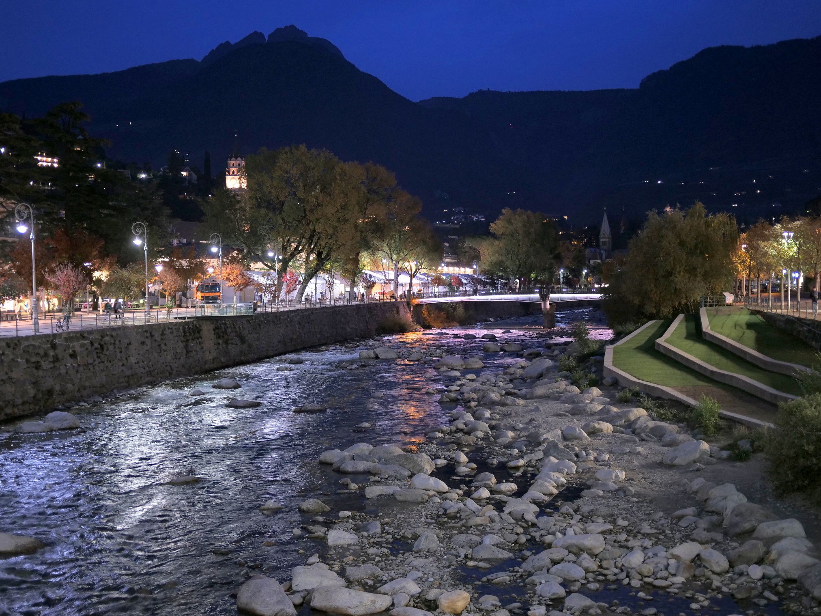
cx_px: 403
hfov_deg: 45.8
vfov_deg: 35.1
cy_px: 308
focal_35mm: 41
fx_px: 972
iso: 640
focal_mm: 20
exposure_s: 1/6
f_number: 1.7
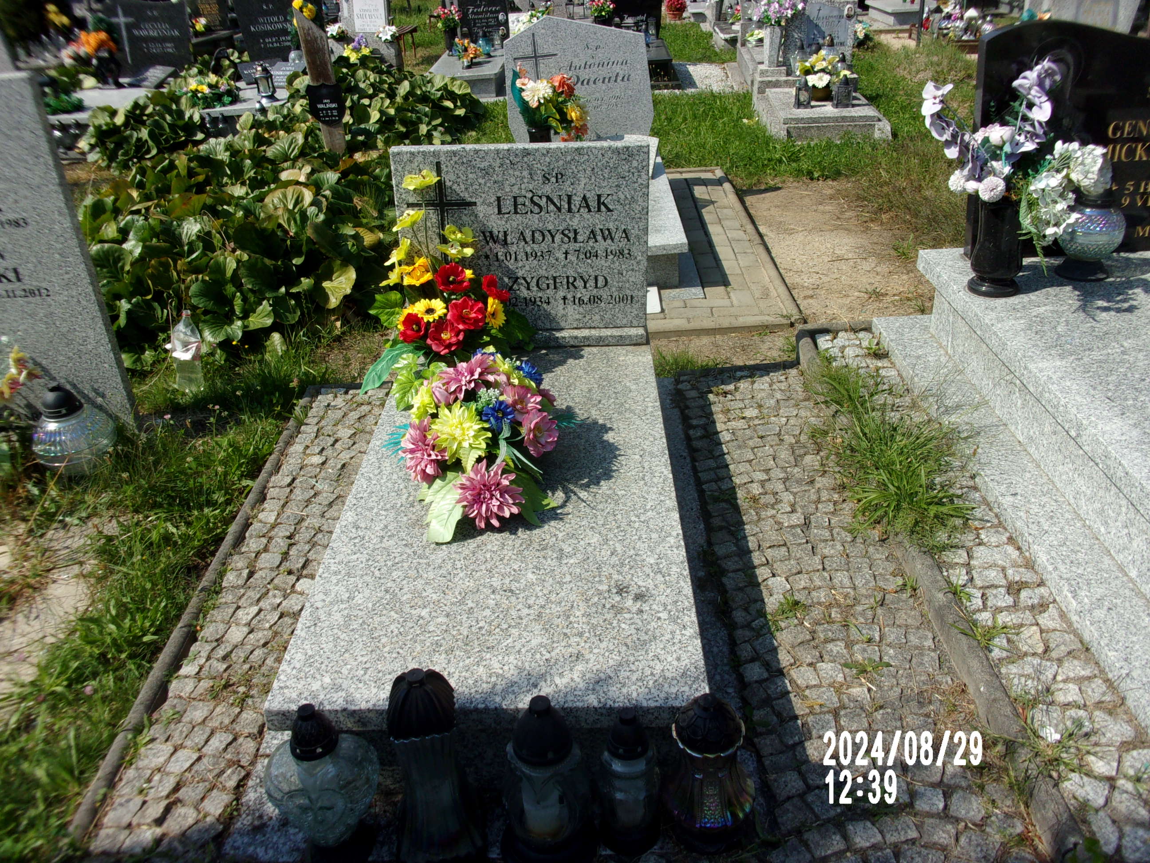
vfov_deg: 49.7
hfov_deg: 63.4
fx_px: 930
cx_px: 575
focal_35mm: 28
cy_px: 432
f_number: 10.8
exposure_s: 1/110
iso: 80
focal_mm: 5.1
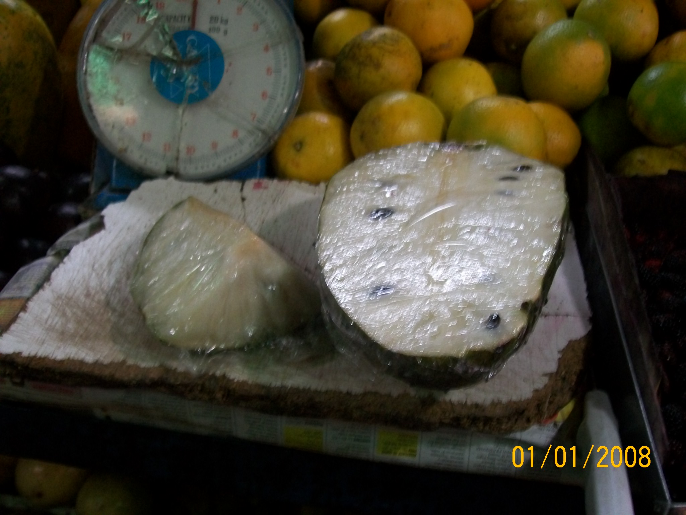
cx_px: 343
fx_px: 713
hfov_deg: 51.4
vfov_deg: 39.7
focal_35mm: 36
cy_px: 258
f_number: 2.7
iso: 141
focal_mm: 6
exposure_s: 1/30
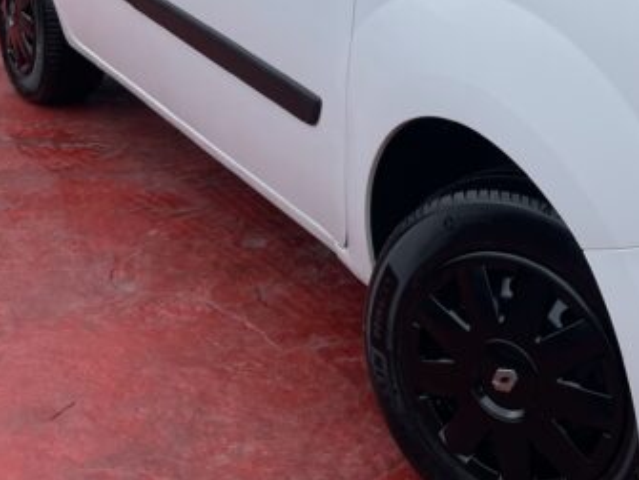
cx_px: 694
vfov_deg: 23.1
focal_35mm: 62
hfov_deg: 28.5
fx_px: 1146
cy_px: 50
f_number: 1.6
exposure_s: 1/1949
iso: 32
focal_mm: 4.2
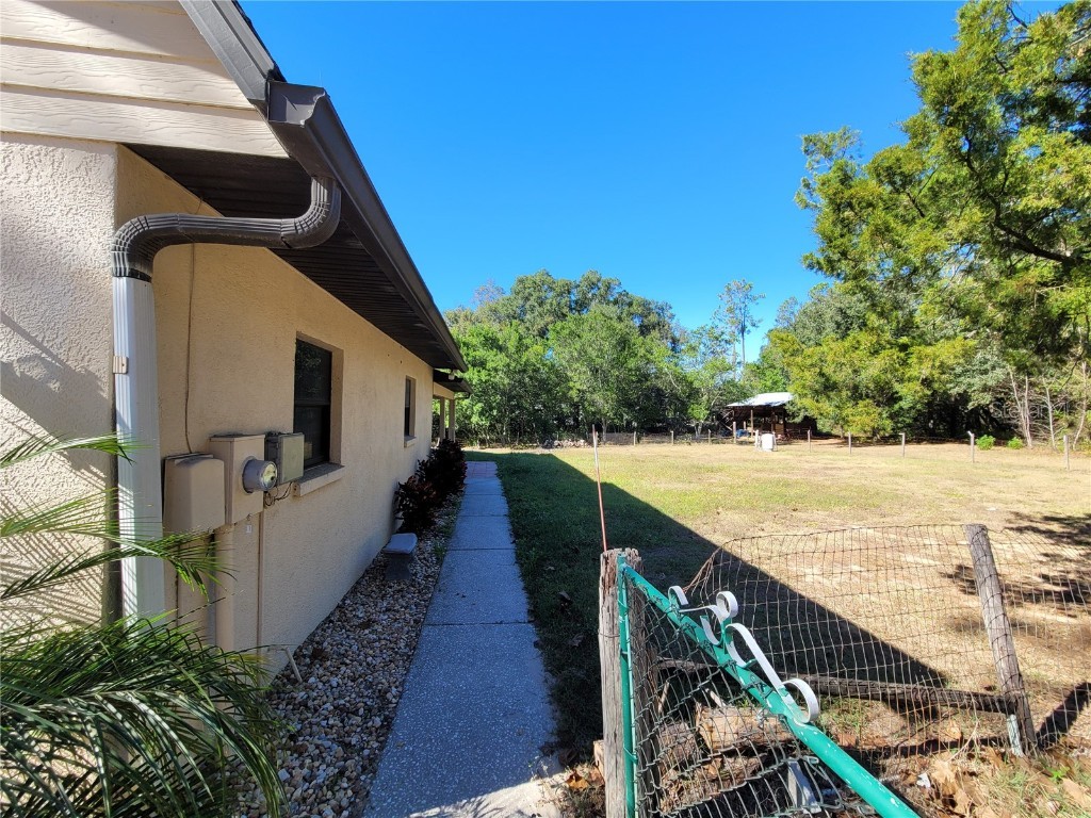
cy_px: 409
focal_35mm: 13
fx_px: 410
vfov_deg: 89.9
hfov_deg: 106.2
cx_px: 546
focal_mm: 2.2
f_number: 2.2
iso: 50
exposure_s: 1/619
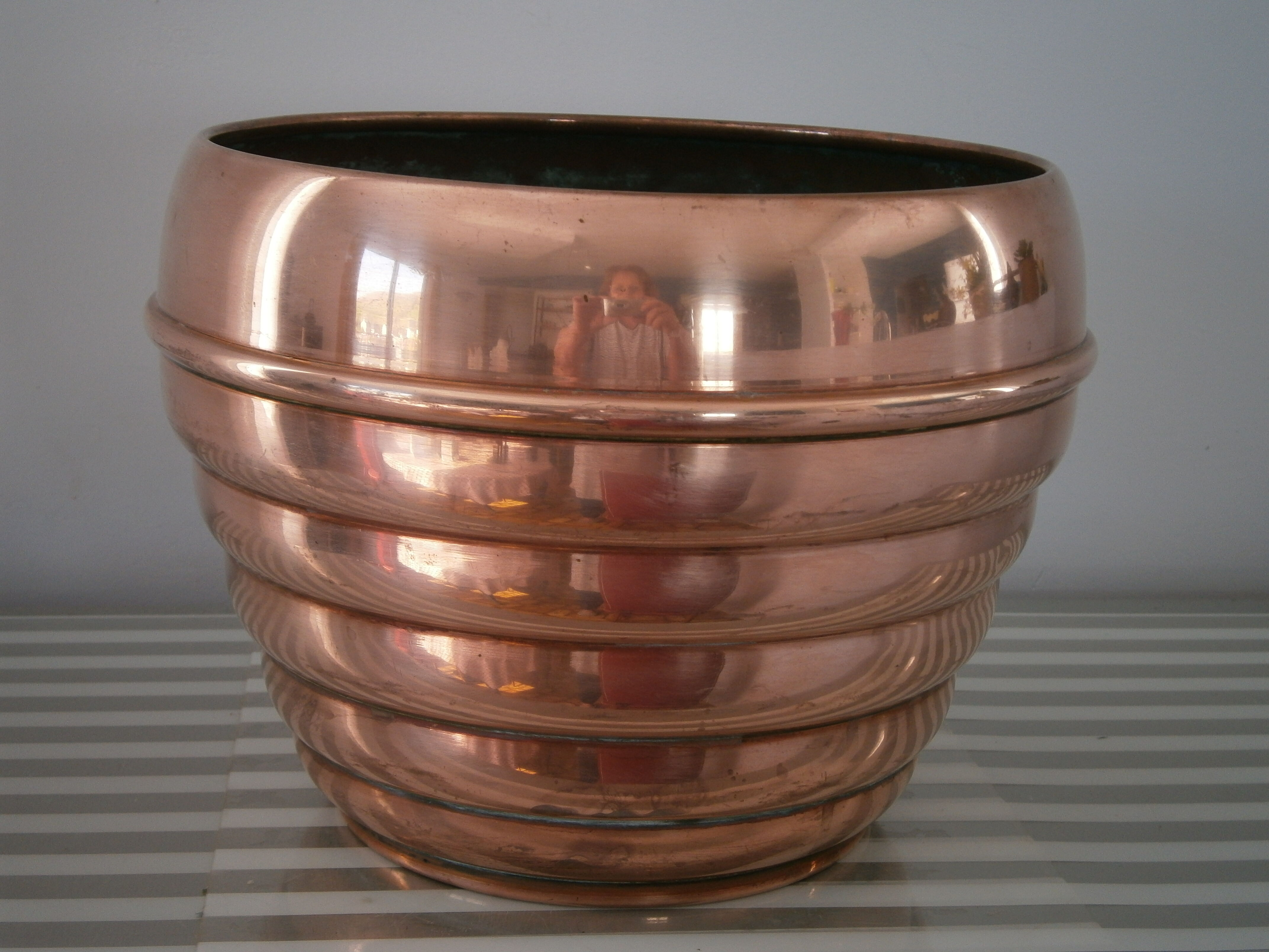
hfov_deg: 32.2
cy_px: 476
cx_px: 634
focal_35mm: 60
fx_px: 2200
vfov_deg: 24.4
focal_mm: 10.7
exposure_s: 1/50
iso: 100
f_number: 3.9
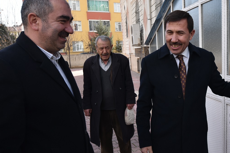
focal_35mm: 36
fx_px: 230
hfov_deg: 51.2
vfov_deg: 36.8
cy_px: 89
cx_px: 168
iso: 125
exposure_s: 1/125
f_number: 6.3
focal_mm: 24
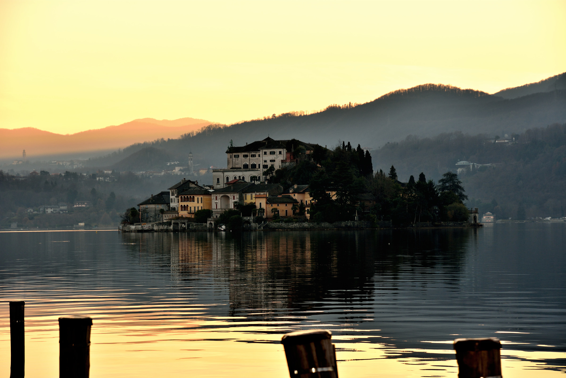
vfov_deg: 11.4
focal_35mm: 120
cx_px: 283
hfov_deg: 17.1
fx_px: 1887
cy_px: 189
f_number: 5.6
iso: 100
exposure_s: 1/250
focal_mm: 80
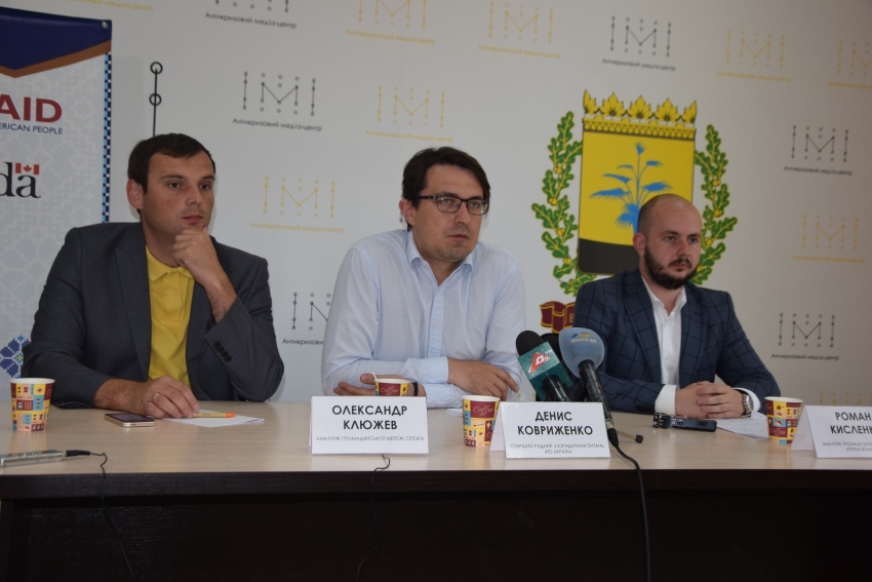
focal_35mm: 42
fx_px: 1017
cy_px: 291
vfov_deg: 31.9
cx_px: 436
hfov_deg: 46.4
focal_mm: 28
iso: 500
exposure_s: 1/200
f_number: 4.5
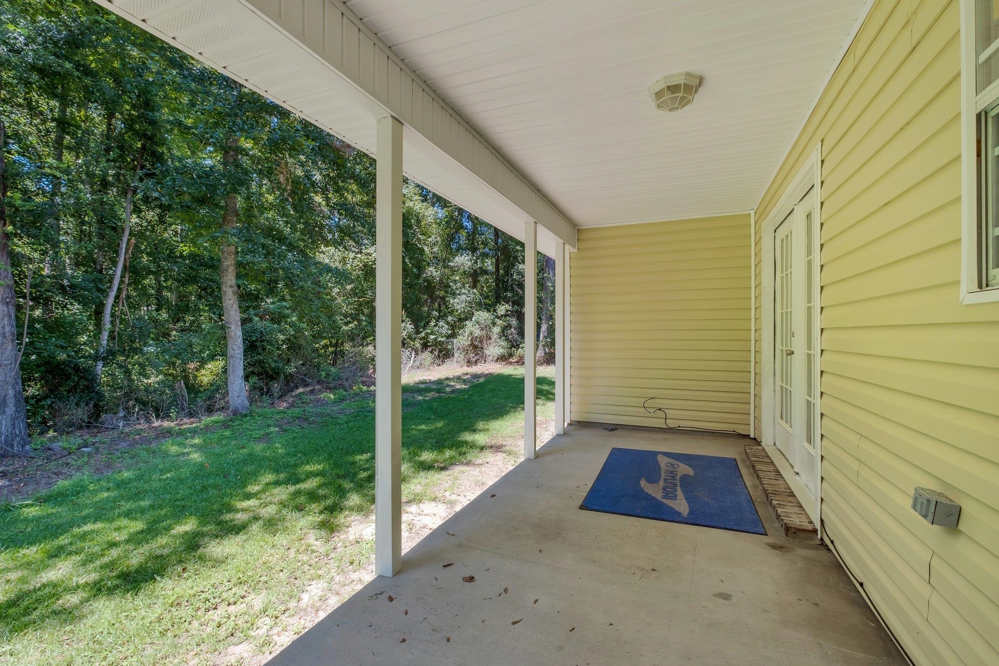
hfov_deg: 100.4
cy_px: 333
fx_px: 416
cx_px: 500
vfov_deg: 77.3
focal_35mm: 15
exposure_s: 1/30
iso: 250
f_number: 8
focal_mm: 10
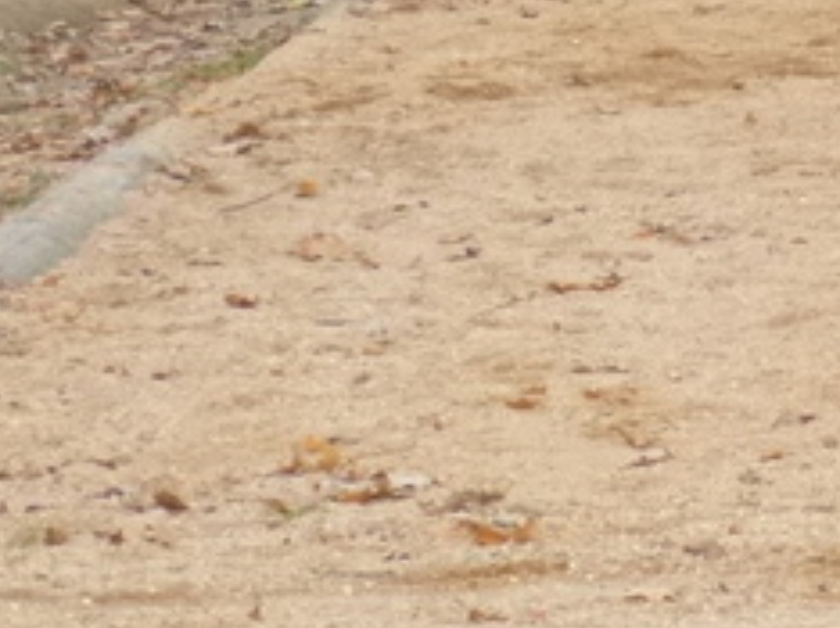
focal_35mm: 366
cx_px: 786
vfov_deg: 4.0
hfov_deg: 5.4
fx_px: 8872
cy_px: -219
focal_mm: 19.1
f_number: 5.4
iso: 320
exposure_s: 1/80
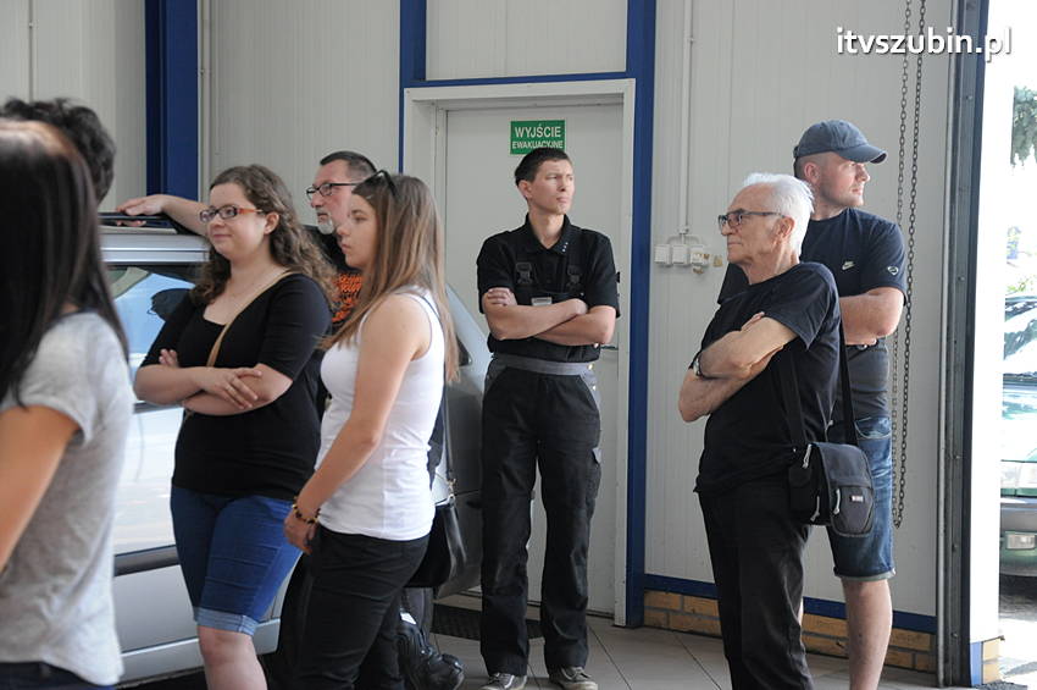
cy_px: 345
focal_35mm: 72
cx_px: 518
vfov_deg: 18.9
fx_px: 2072
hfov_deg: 28.1
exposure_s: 1/160
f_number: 5.6
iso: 800
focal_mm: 48
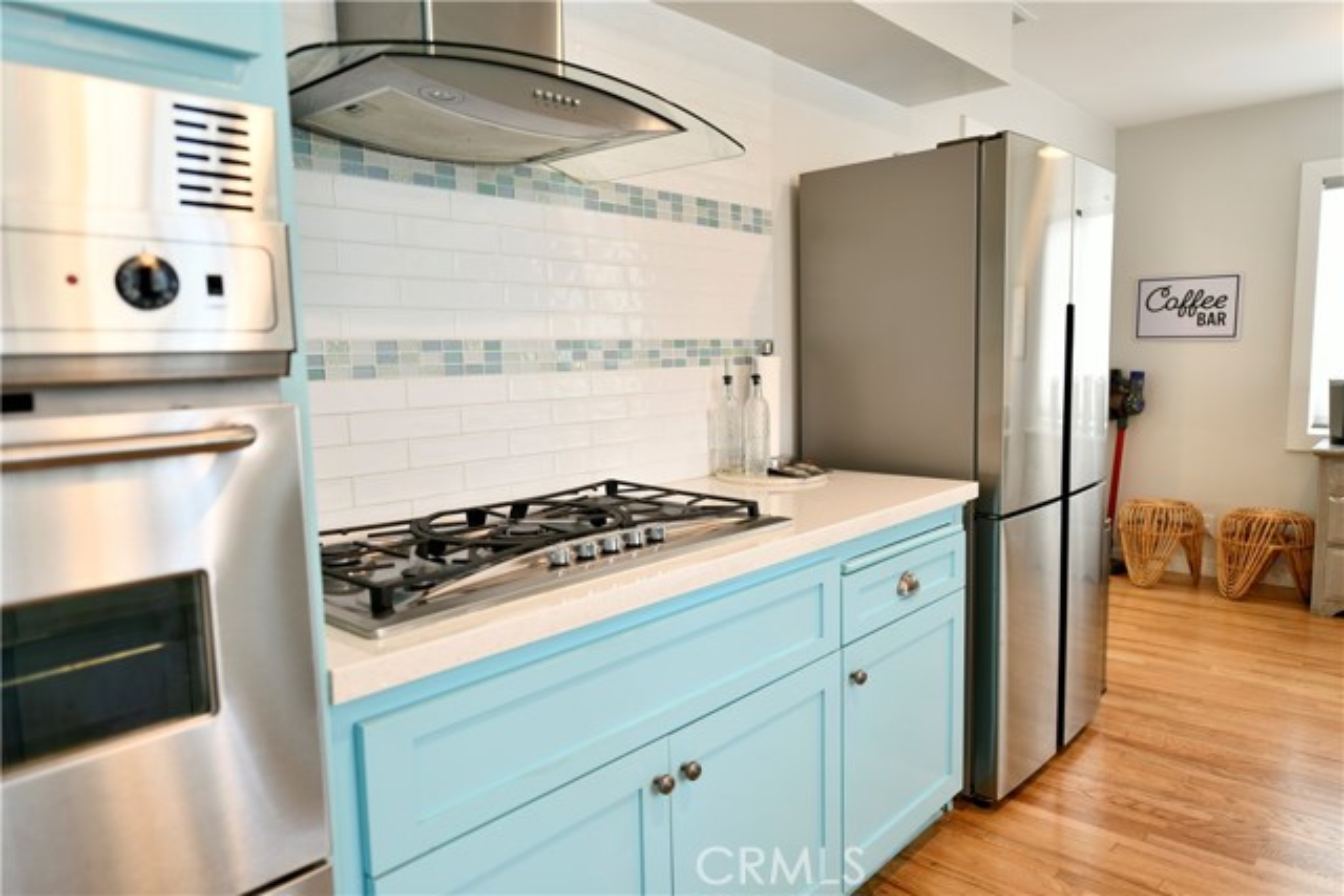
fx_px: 896
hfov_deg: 73.7
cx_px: 672
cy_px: 448
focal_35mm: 24
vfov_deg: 53.2
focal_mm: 24
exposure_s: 1/25
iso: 180
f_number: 2.8
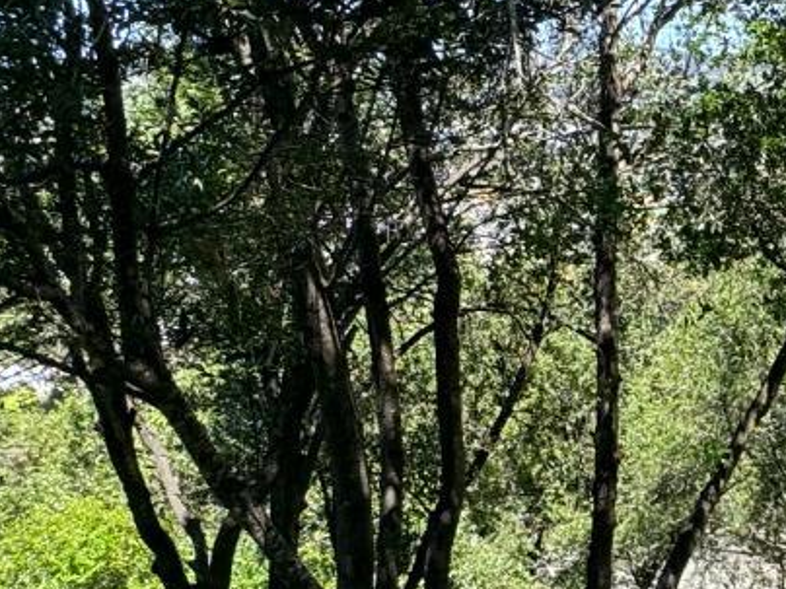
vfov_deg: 28.0
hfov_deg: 30.5
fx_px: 1181
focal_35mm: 52
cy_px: 353
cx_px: 973
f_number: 2.2
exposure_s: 1/364
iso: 40
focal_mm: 2.22
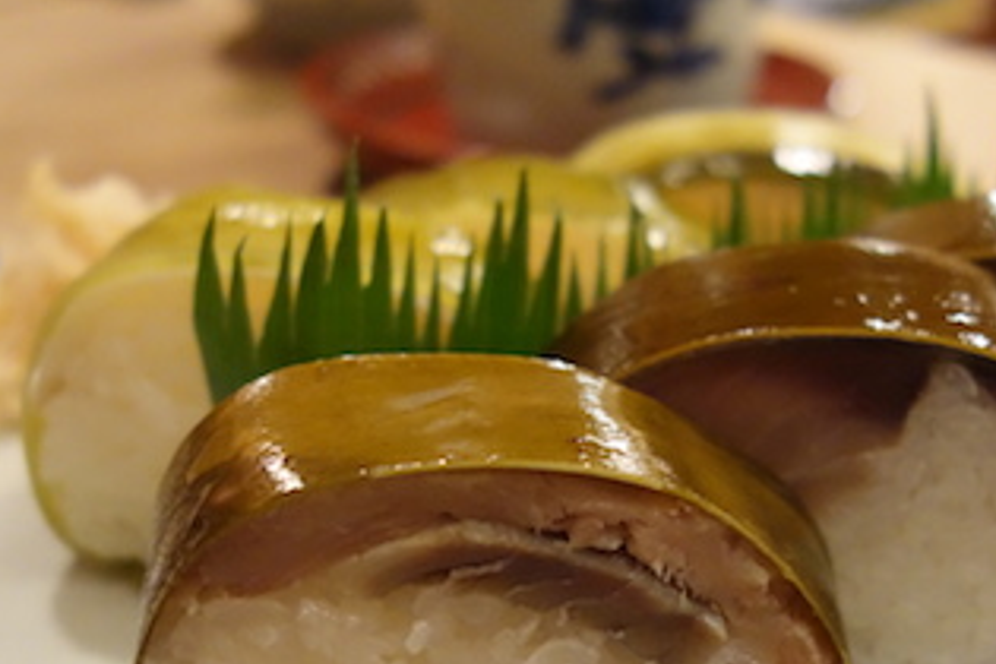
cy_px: 460
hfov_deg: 33.6
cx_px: 680
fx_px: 1632
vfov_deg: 22.9
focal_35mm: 59
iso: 1600
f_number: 2
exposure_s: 1/80
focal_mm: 10.91
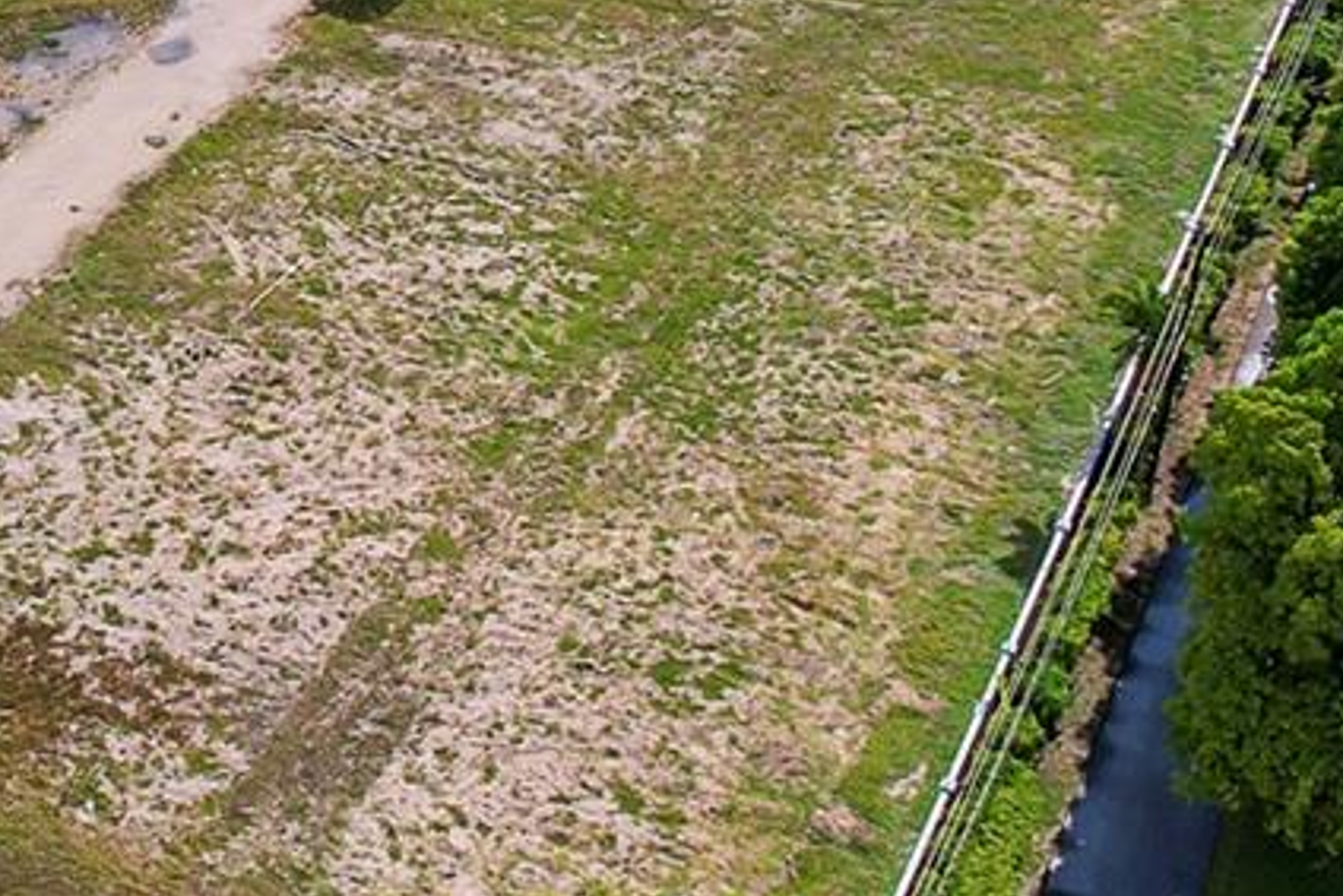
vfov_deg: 15.8
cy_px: -196
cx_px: -54
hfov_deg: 23.3
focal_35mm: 83
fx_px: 3097
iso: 100
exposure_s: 1/2500
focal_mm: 8.38
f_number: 2.8
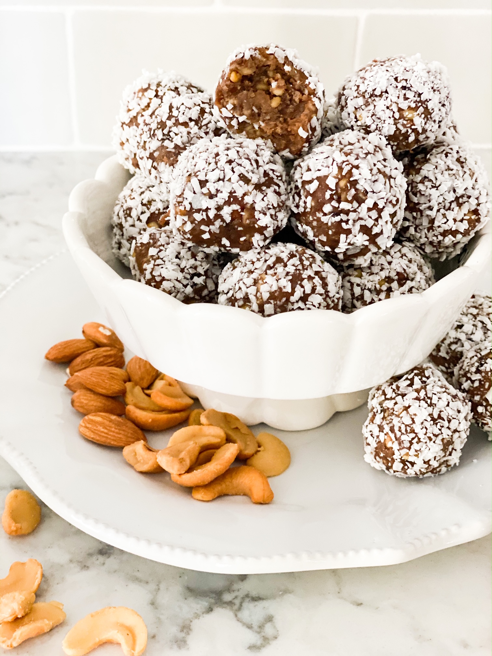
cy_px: 328
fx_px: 985
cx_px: 246
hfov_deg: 28.0
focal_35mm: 52
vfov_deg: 36.8
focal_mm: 6
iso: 400
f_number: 2
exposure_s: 1/30
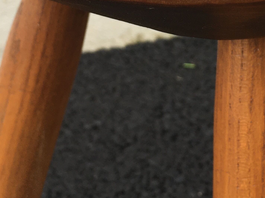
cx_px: 199
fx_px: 628
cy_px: -44
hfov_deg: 23.6
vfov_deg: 17.1
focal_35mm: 82
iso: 25
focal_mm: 4.15
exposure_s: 1/100
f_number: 2.2
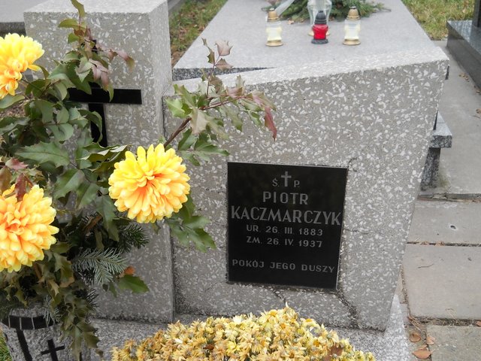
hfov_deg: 45.8
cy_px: 180
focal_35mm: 41
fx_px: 570
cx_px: 240
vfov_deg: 35.1
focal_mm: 6.72
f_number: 3.1
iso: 80
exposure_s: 1/50
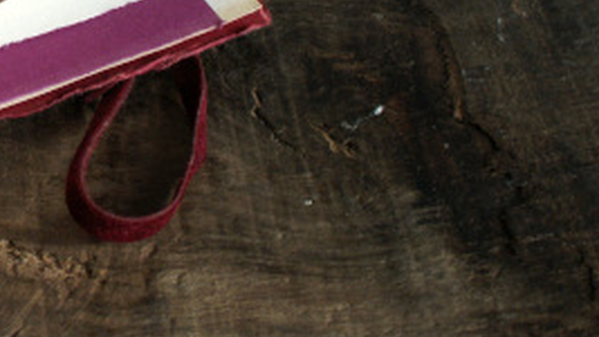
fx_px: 2292
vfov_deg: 8.3
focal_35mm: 144
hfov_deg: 14.4
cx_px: -126
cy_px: -104
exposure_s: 1/80
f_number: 8
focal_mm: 35
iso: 400
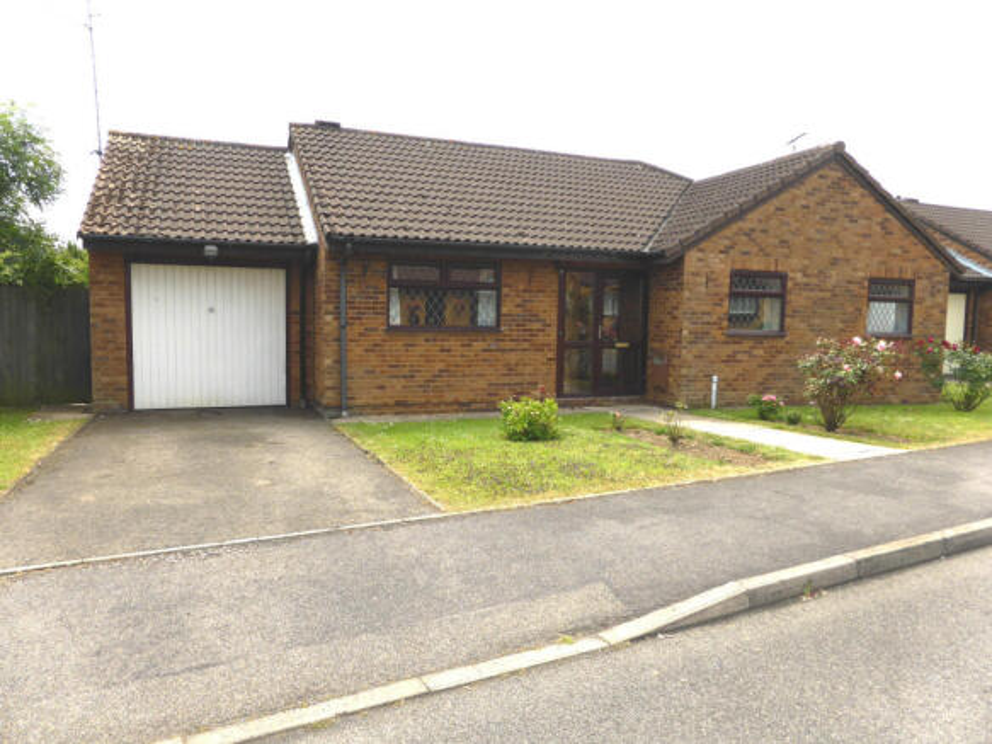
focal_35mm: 24
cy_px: 372
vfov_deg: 56.8
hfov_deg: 71.6
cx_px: 496
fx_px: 688
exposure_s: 1/640
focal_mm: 4.3
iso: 100
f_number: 3.3
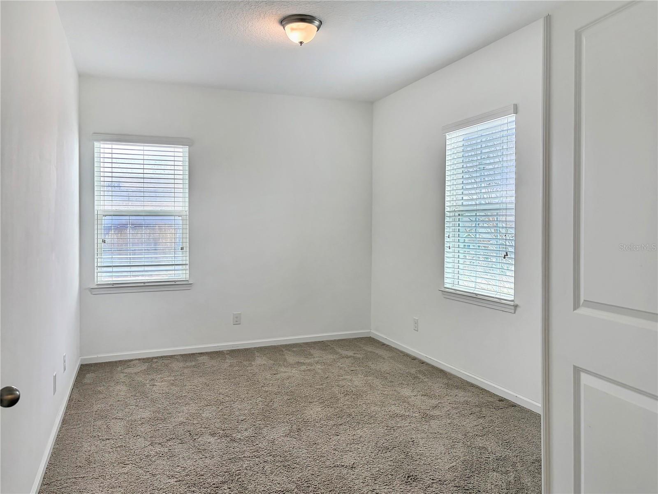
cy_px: 247
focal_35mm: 26
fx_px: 494
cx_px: 329
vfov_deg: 53.1
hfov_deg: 67.3
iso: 100
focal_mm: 5.96
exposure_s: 1/225
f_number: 1.6
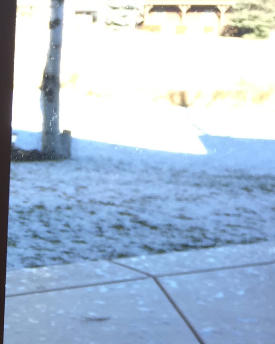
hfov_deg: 16.1
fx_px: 926
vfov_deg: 20.4
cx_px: -78
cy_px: 333
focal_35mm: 91
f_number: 2.2
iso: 32
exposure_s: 1/134
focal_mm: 4.15
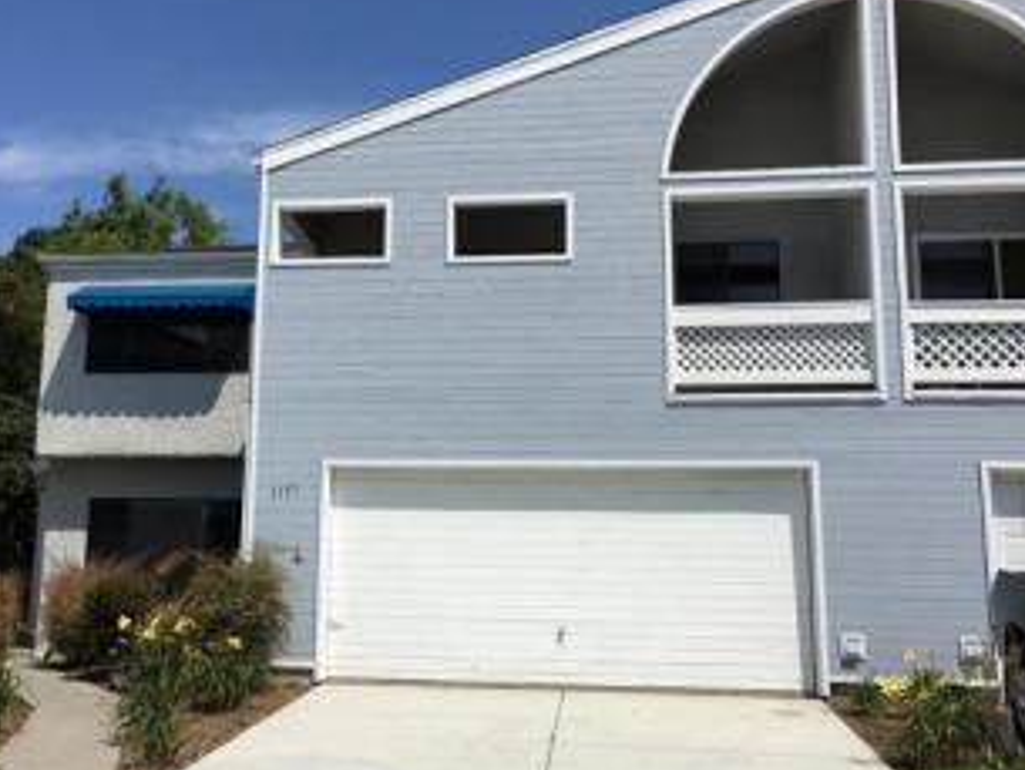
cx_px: 444
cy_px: 400
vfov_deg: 37.7
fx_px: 1126
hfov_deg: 48.8
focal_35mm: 38
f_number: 2.2
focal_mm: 4.15
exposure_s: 1/3205
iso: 25
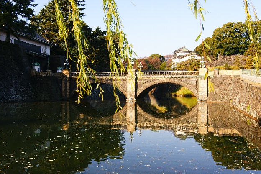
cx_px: 130
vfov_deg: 33.4
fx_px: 290
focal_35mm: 40
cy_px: 89
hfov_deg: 48.5
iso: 200
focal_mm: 26
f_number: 9
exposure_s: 1/60
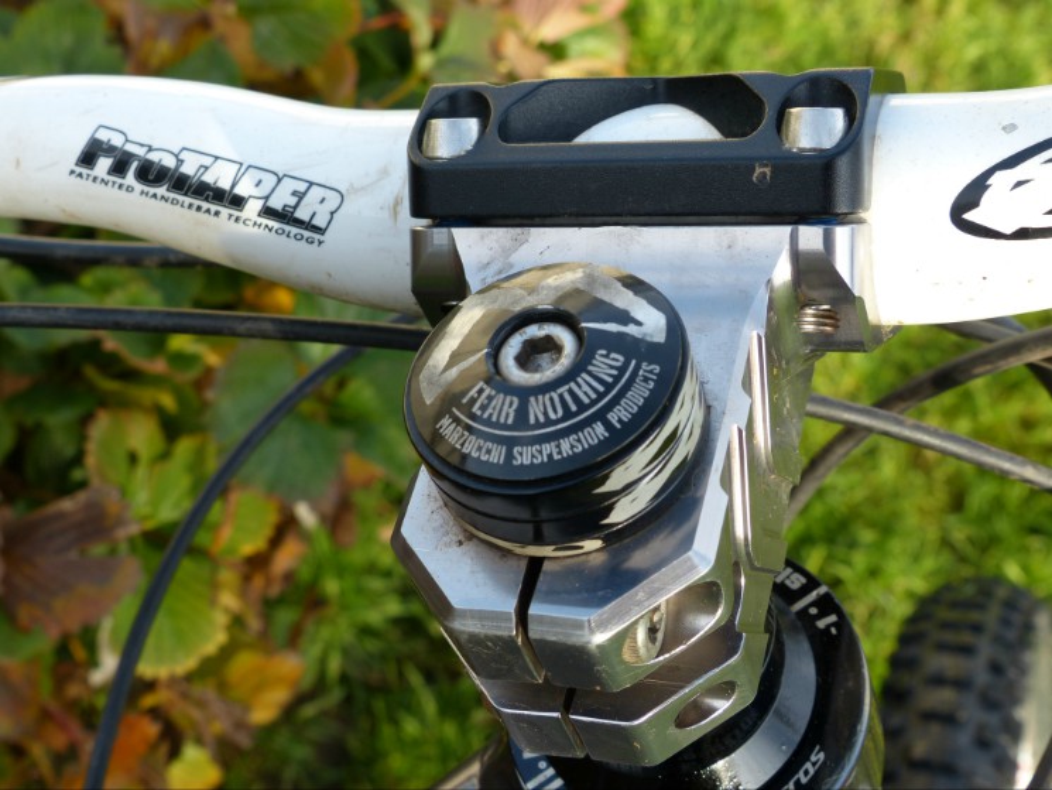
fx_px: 1581
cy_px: 395
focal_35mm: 52
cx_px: 526
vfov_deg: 28.0
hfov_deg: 36.8
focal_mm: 9.4
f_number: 4
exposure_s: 1/160
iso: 100
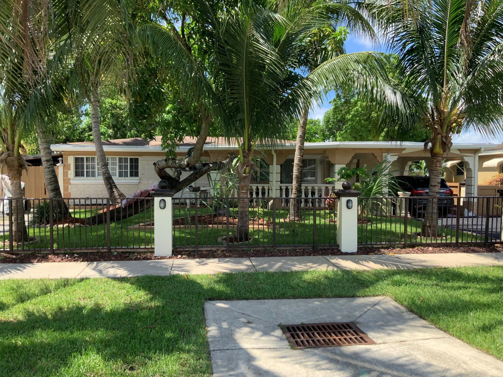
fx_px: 421
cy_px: 188
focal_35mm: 29
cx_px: 252
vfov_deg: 48.2
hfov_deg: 61.7
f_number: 1.8
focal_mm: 3
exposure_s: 1/620
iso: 16
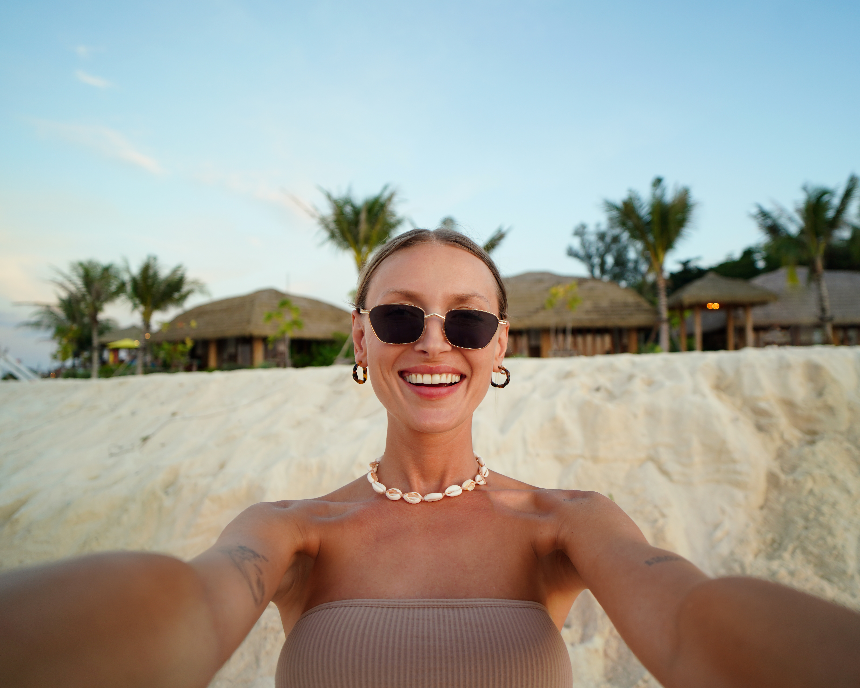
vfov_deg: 65.5
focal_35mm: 21
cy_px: 345
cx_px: 478
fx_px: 534
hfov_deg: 77.4
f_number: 2.8
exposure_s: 1/125
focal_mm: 18
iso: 125
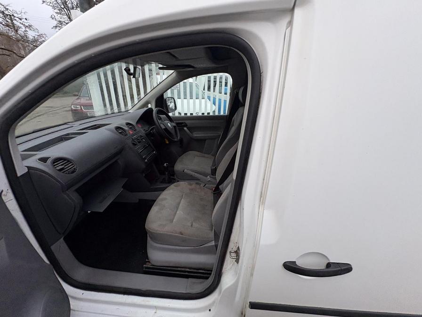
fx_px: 171
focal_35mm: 14
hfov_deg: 102.1
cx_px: 211
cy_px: 158
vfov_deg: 85.7
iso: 40
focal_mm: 2.22
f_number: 2.2
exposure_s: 1/118
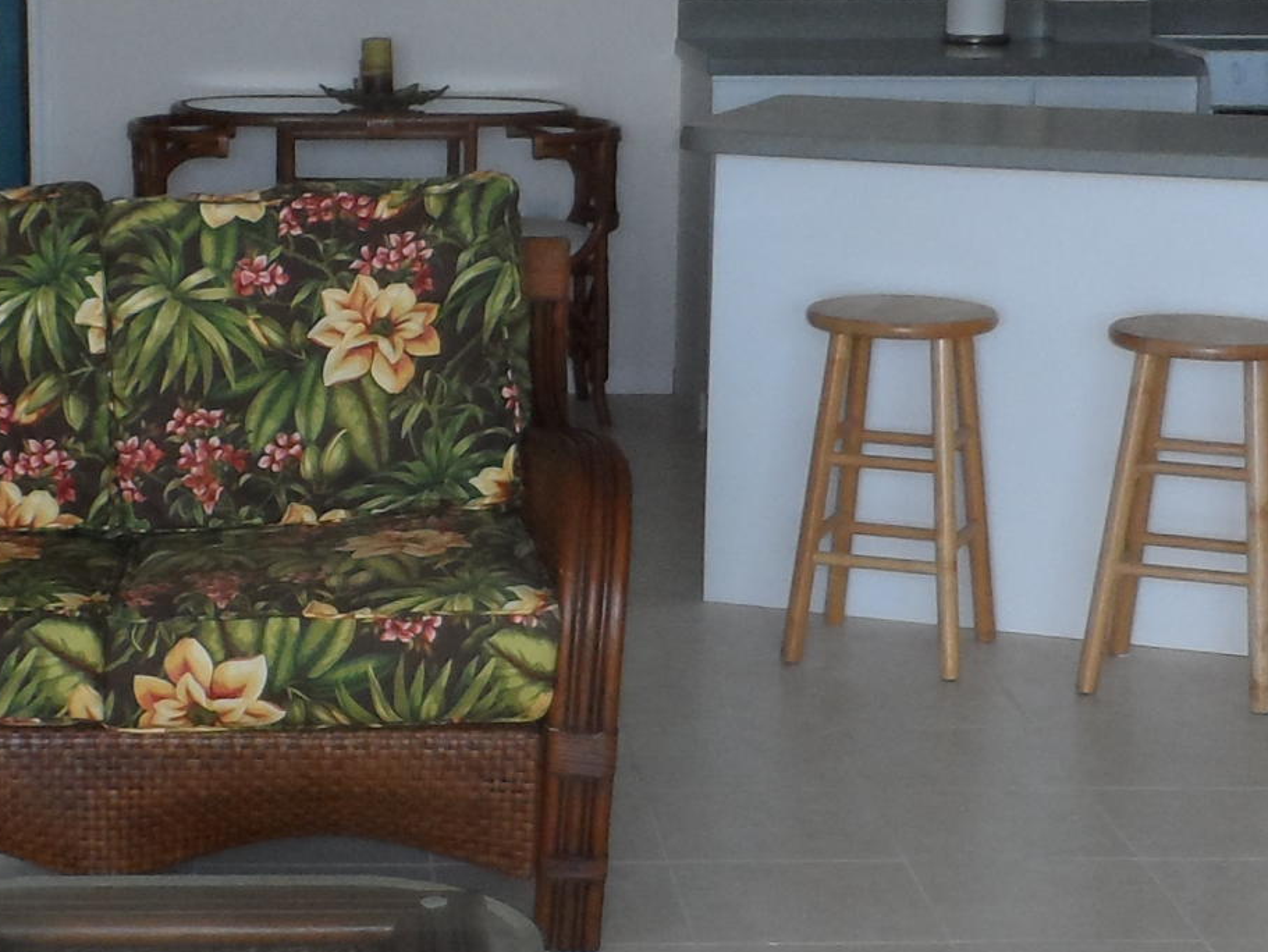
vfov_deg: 18.7
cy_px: 534
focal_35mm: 79
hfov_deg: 24.5
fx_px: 2895
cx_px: 374
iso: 160
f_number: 3.2
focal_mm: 4
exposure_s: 1/90
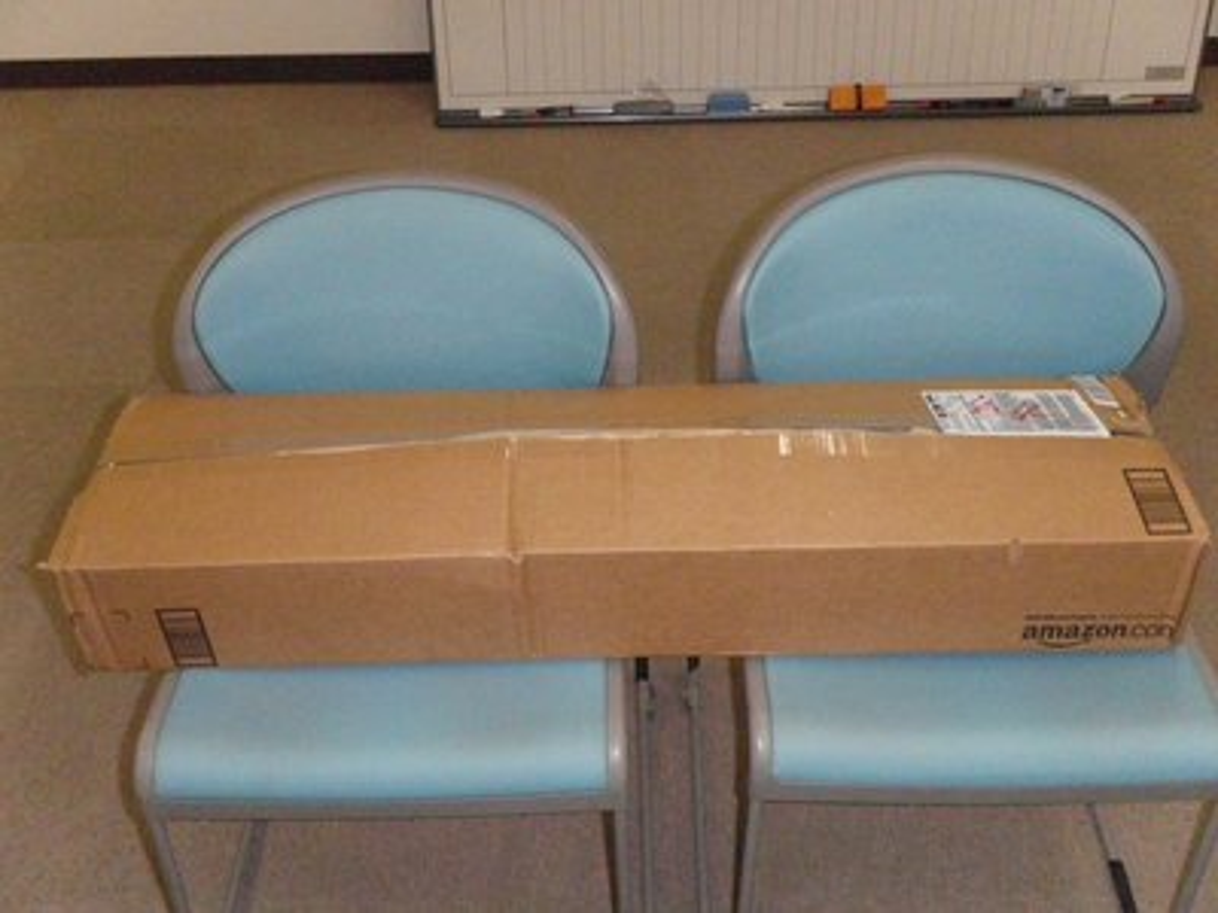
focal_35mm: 35
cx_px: 609
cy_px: 456
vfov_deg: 40.7
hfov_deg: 52.6
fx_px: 1232
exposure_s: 1/80
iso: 800
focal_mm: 6.2
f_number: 6.3
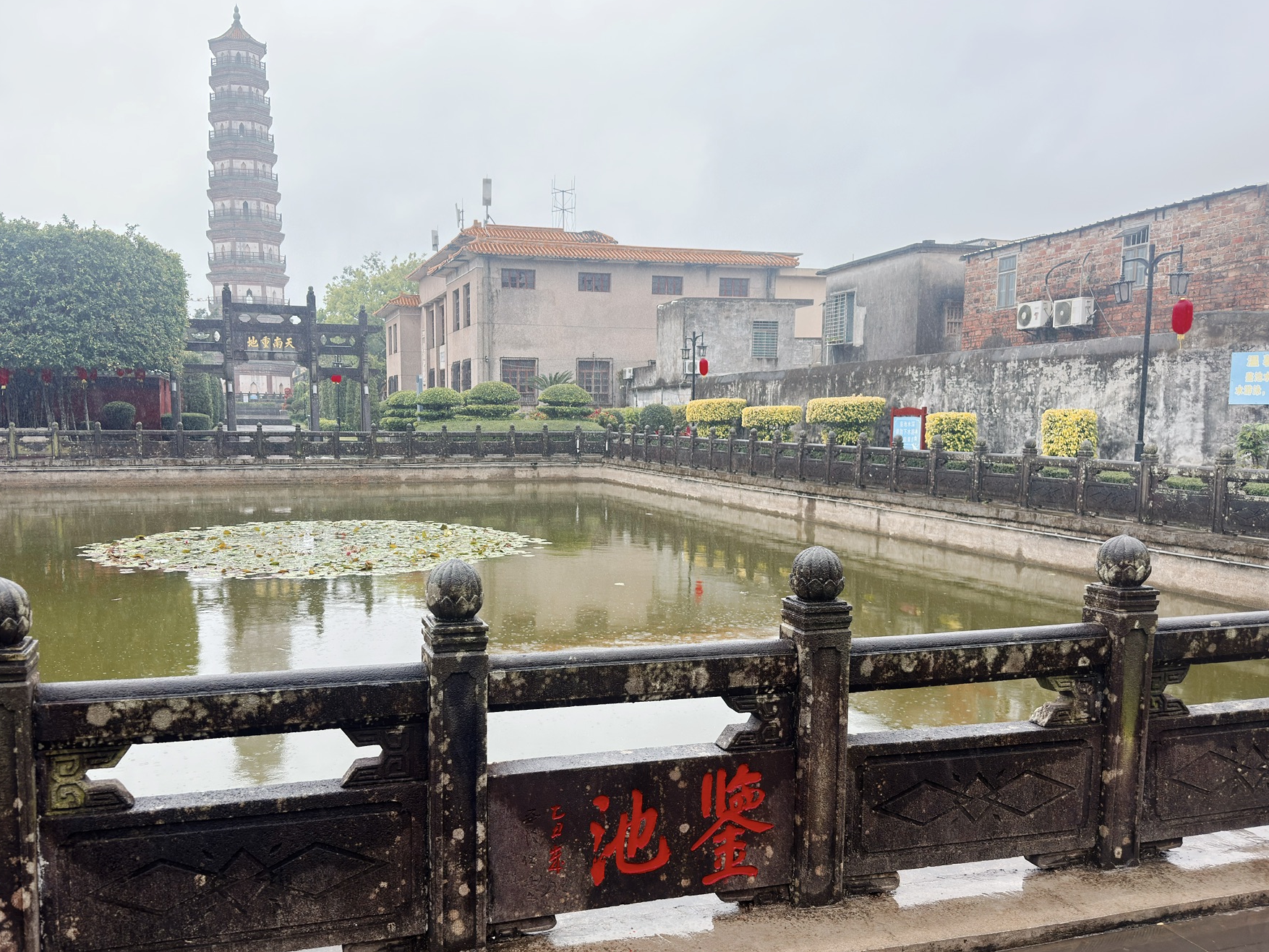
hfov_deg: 63.2
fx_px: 1027
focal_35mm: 28
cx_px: 560
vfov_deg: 49.7
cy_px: 522
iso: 100
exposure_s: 1/380
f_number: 1.78
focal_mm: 6.76
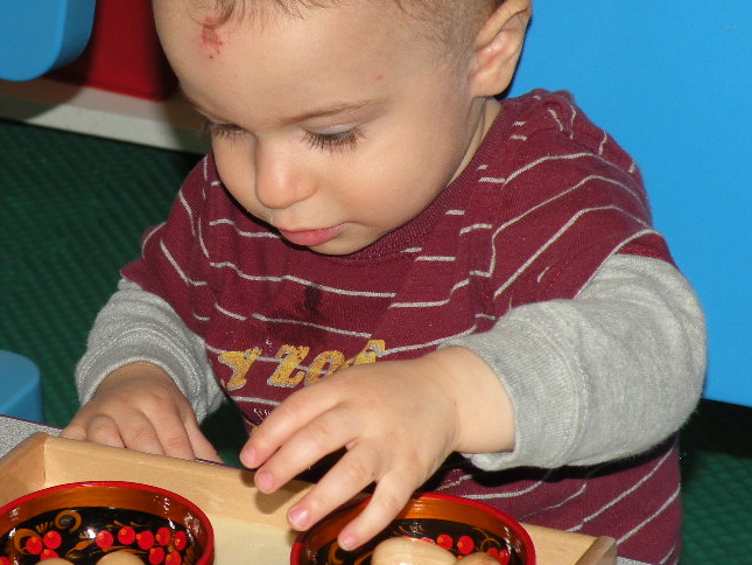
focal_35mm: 189
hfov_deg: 10.5
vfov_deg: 7.9
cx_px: 302
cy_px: 311
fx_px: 4107
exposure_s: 1/60
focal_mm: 21
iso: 76
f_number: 4.5
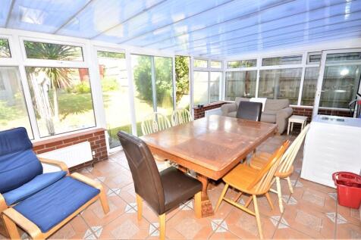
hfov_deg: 100.4
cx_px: 180
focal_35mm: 15
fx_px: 150
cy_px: 120
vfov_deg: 77.3
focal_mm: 10
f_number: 5.6
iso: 360
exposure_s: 1/125
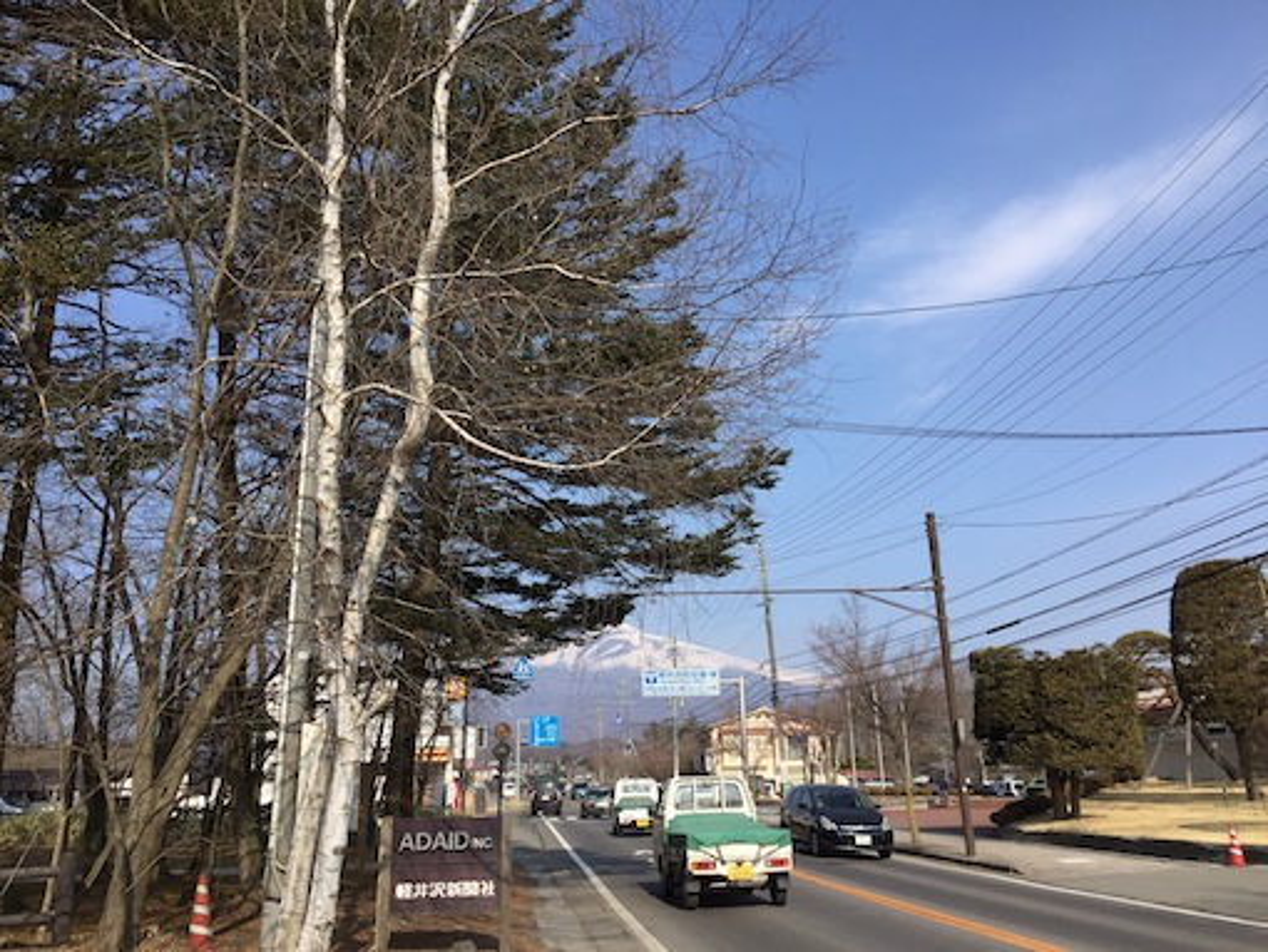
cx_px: 634
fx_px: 1063
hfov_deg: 61.6
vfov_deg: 48.3
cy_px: 476
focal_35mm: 29
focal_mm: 4.15
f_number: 2.2
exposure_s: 1/2326
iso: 32
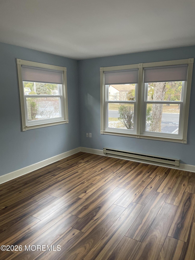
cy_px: 130
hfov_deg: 53.1
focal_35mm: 26
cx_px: 98
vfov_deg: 67.3
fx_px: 195
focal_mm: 4.2
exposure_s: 1/120
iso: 100
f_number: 1.6
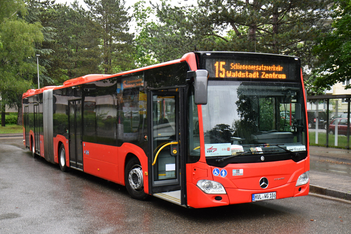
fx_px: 468
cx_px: 176
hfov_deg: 41.1
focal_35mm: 48
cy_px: 117
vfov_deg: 28.1
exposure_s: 1/1000
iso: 1250
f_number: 4
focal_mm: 32
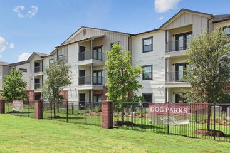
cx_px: 107
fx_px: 191
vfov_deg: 43.4
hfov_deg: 61.9
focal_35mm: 30
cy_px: 66
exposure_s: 1/160
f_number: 9
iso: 100
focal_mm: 22
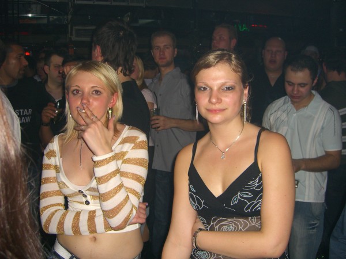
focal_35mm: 38
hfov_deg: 49.0
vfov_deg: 37.7
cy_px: 130
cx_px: 173
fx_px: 380
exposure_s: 1/60
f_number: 2.8
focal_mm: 7.9
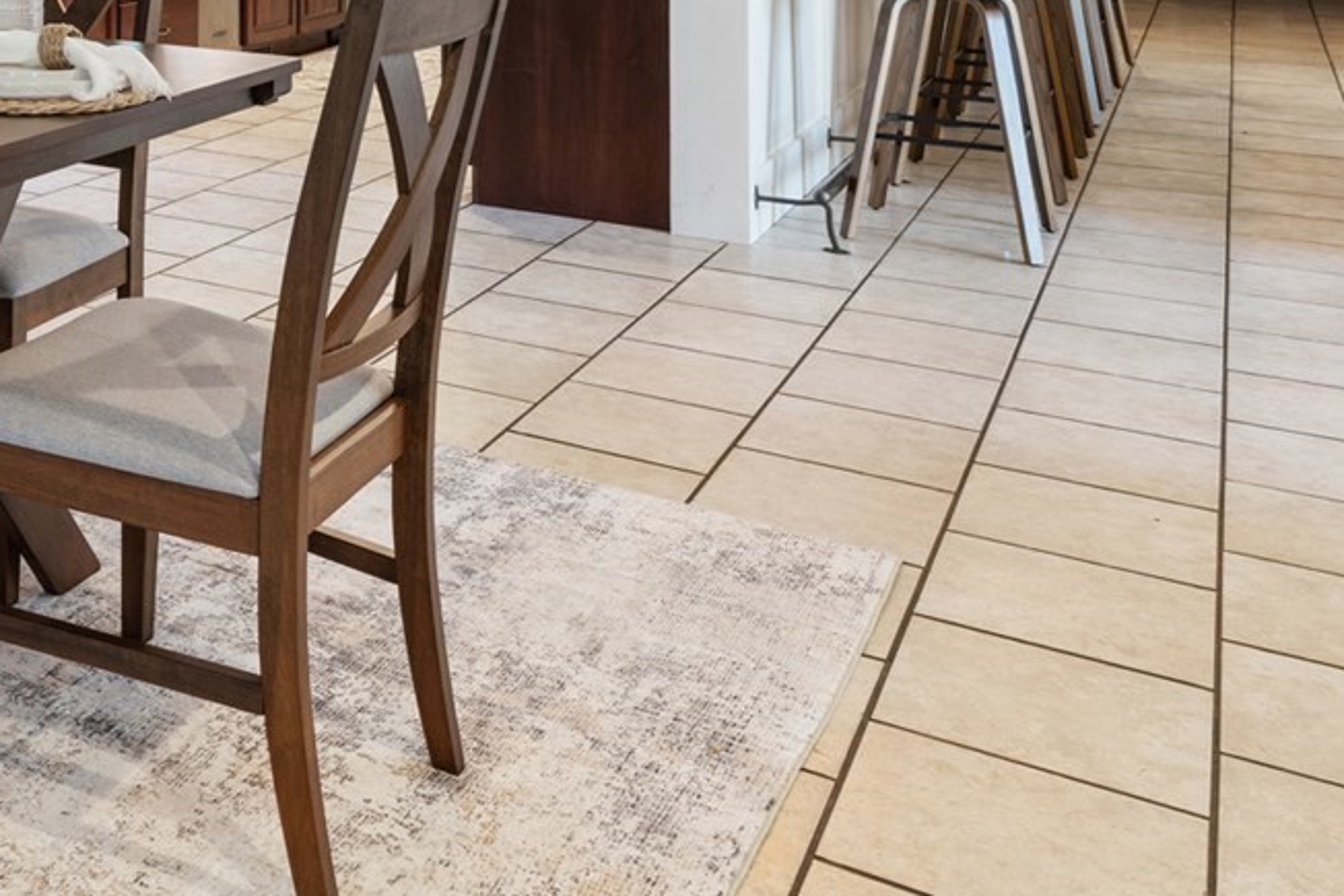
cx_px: -56
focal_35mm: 44
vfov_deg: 26.6
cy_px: -220
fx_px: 1643
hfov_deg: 38.5
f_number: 11
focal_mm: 14
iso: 200
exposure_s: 1.3
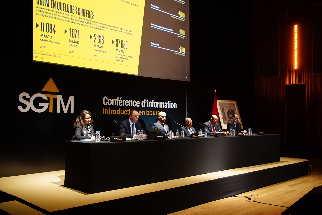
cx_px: 161
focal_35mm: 37
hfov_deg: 51.9
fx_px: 331
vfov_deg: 35.9
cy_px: 108
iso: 1000
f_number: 2.8
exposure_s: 1/60
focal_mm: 24.7
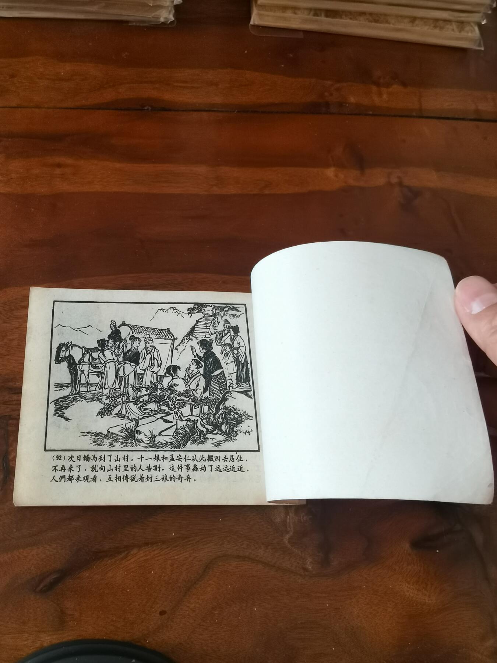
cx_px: 248
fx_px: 517
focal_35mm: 27
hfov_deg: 51.4
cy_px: 332
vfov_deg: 65.3
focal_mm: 2.26
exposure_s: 1/33.3
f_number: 2.2
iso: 200
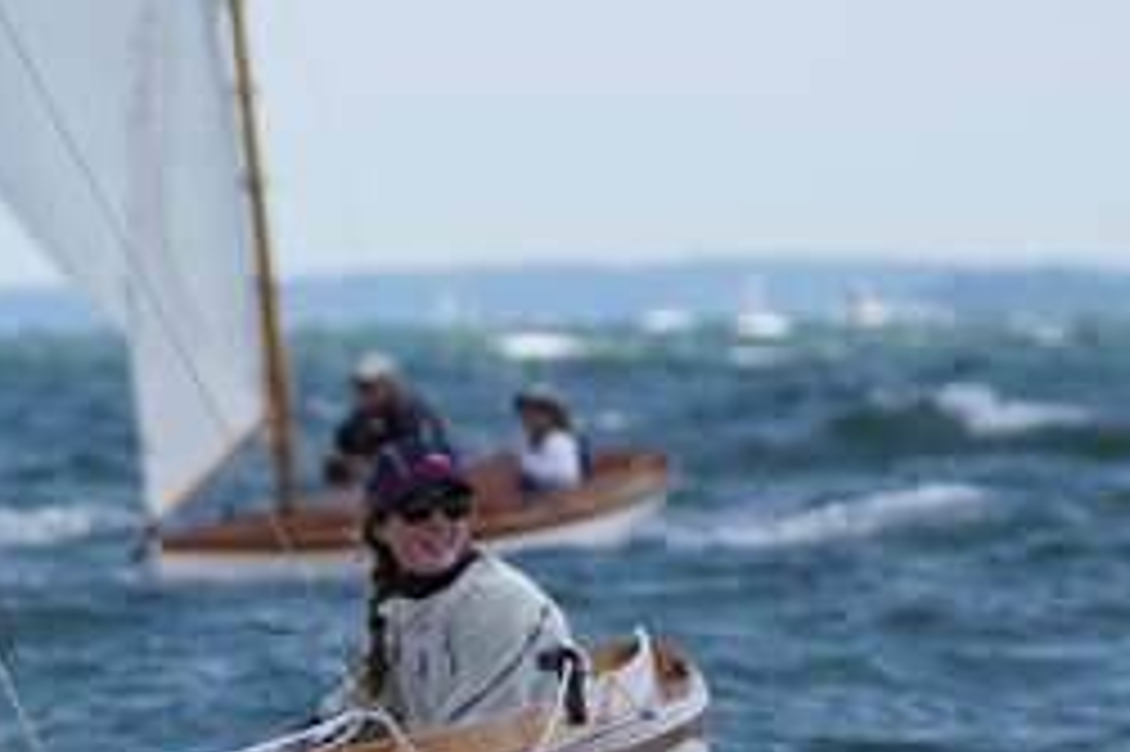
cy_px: 610
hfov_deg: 2.2
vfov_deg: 1.4
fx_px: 30018
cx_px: -54
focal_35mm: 957
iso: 200
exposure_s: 1/1250
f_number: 5.6
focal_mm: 200
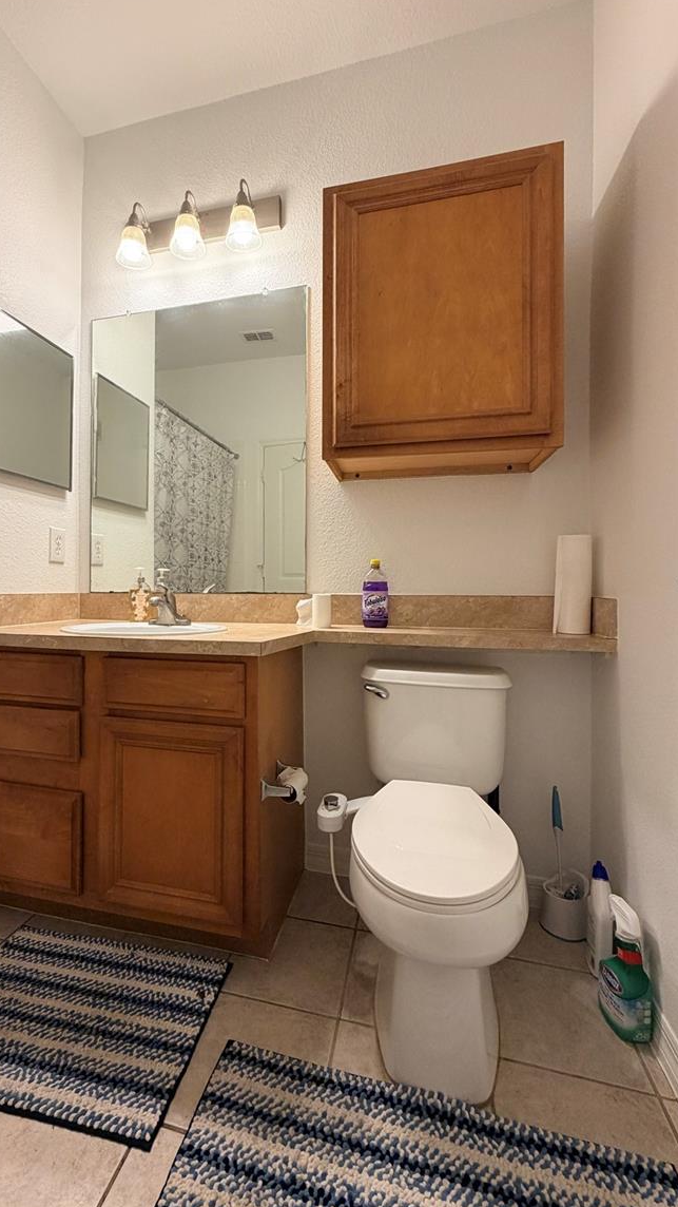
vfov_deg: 99.3
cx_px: 278
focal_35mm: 16
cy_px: 585
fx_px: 512
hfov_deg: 66.5
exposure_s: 1/120
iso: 160
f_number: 2.2
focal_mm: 2.22
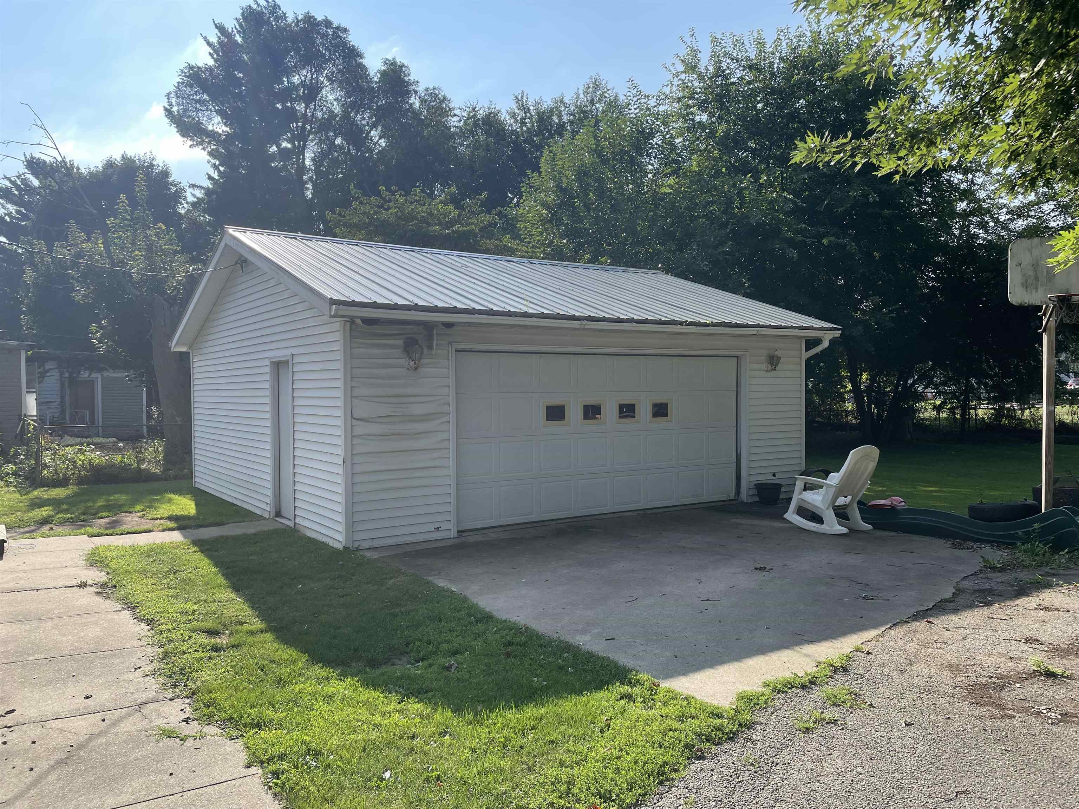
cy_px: 404
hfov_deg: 67.3
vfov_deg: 53.1
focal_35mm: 26
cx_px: 540
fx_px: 810
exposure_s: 1/1916
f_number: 1.6
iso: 32
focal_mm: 4.2
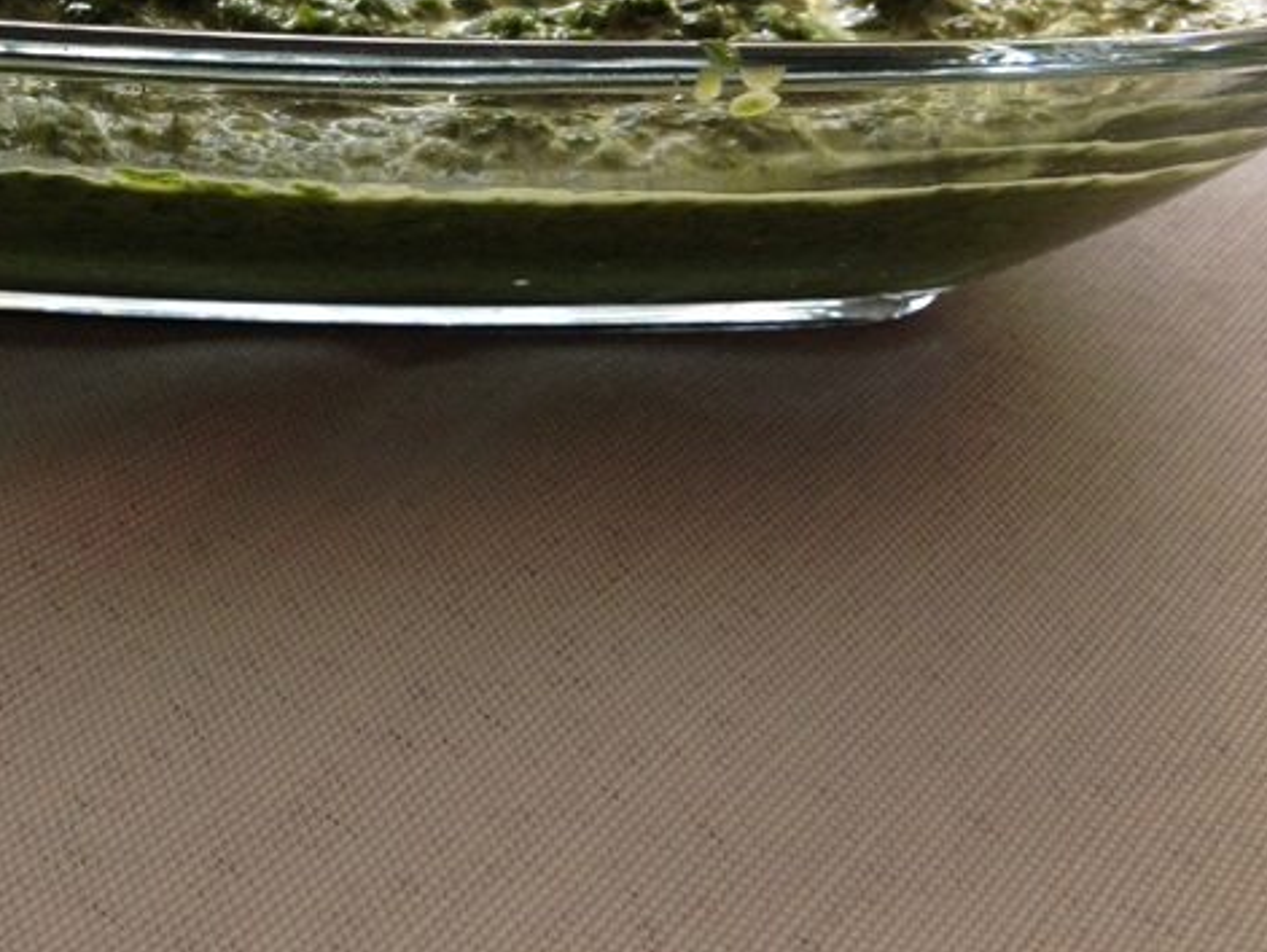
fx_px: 2051
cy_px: 212
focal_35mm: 56
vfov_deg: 25.7
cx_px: 210
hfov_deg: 33.1
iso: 100
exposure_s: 1/20
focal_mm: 4.13
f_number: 2.4
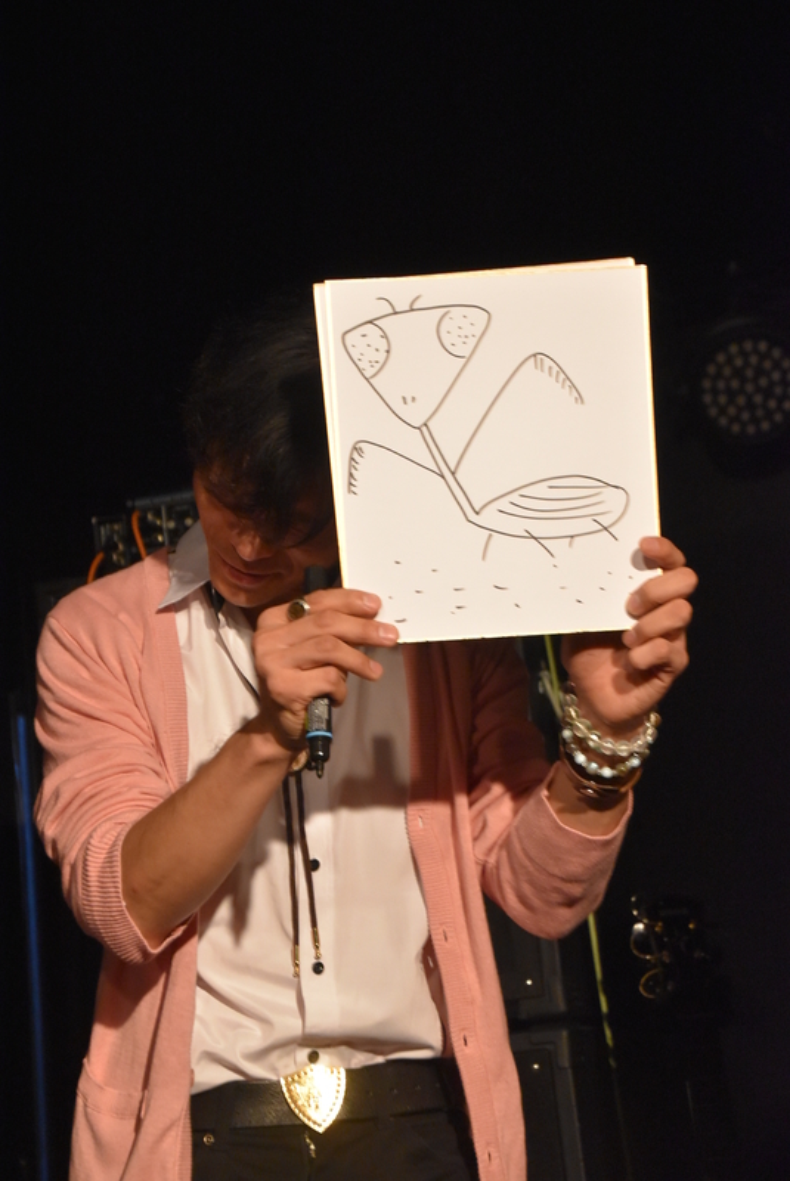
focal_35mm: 75
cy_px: 590
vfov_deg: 27.0
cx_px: 395
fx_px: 2463
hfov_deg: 18.2
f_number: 4.8
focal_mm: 50
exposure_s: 1/60
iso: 3600
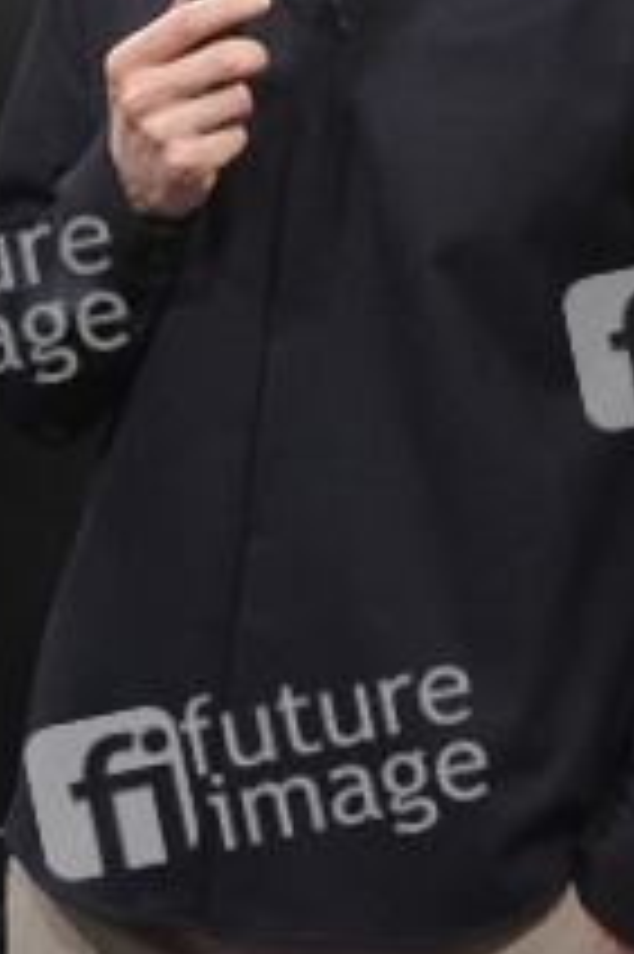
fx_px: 2249
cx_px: 387
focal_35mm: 85
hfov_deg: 16.0
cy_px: 99
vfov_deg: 23.3
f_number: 2.2
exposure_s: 1/250
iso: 640
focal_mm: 30
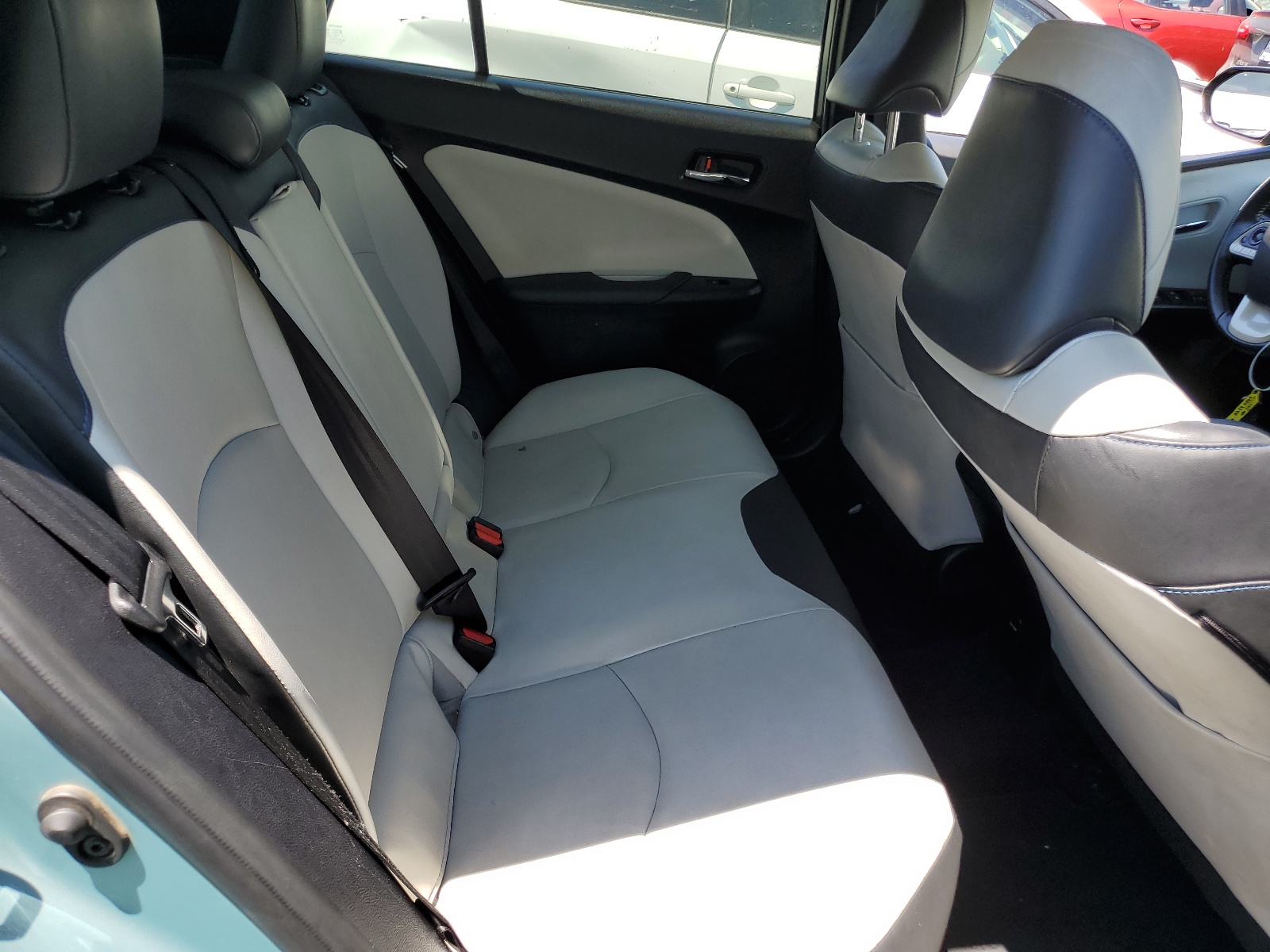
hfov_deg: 67.3
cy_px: 476
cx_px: 635
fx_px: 954
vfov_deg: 53.1
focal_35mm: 26
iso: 50
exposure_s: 1/588
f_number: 1.5
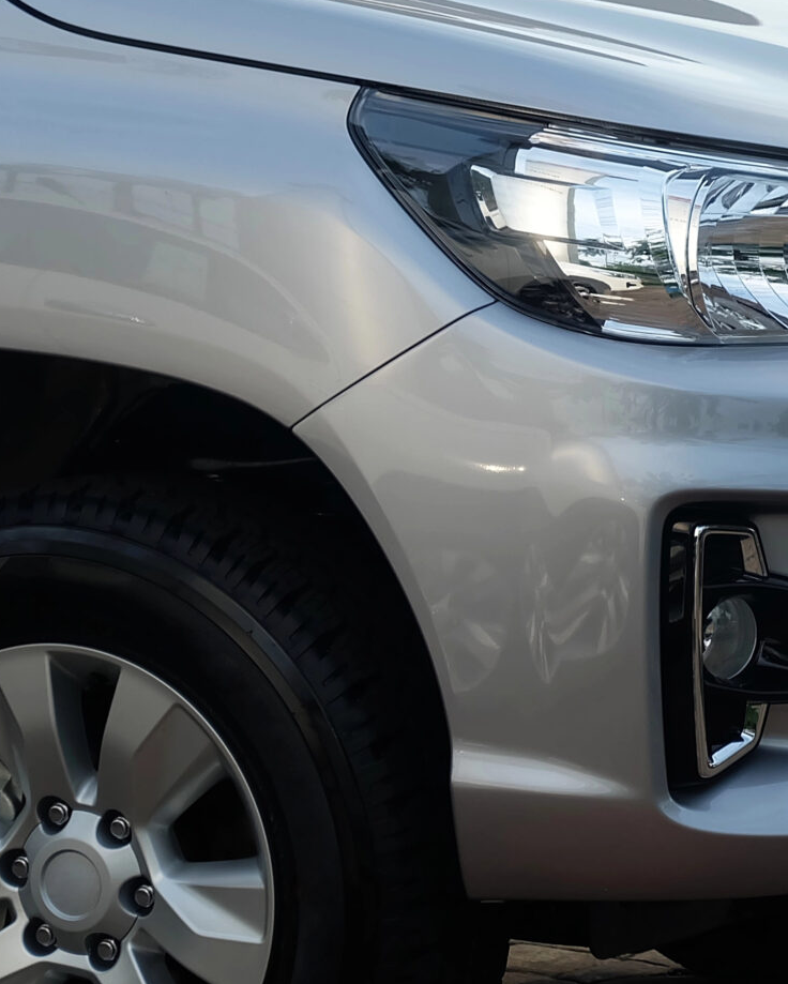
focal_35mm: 196
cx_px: 1089
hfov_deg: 7.8
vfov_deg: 9.8
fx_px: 5710
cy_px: 402
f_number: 5.6
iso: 250
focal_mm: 50
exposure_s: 1/350
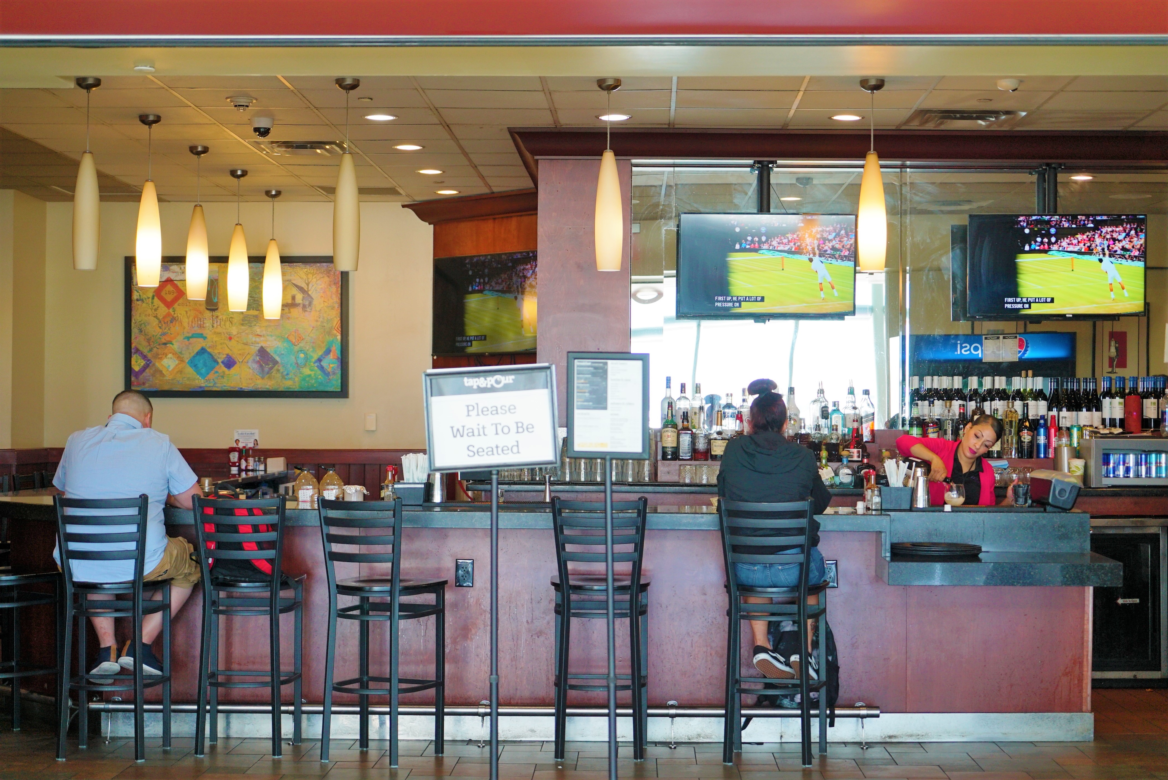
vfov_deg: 21.6
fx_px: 2045
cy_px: 390
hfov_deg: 31.9
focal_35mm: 63
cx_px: 584
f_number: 4
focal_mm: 63
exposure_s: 1/160
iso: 500
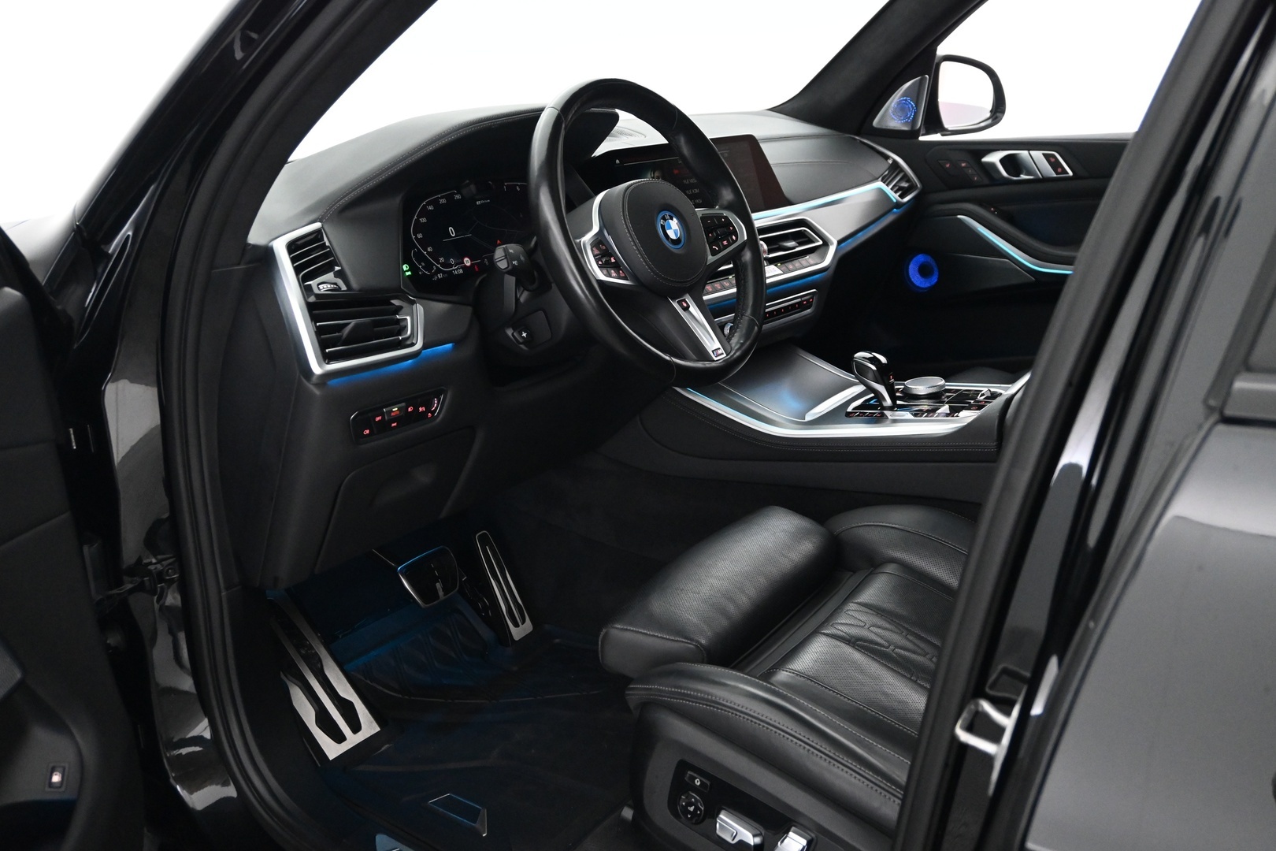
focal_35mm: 31
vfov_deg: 42.6
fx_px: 1090
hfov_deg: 60.7
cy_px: 426
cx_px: 638
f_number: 3.8
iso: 3200
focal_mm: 20.5
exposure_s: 1/25
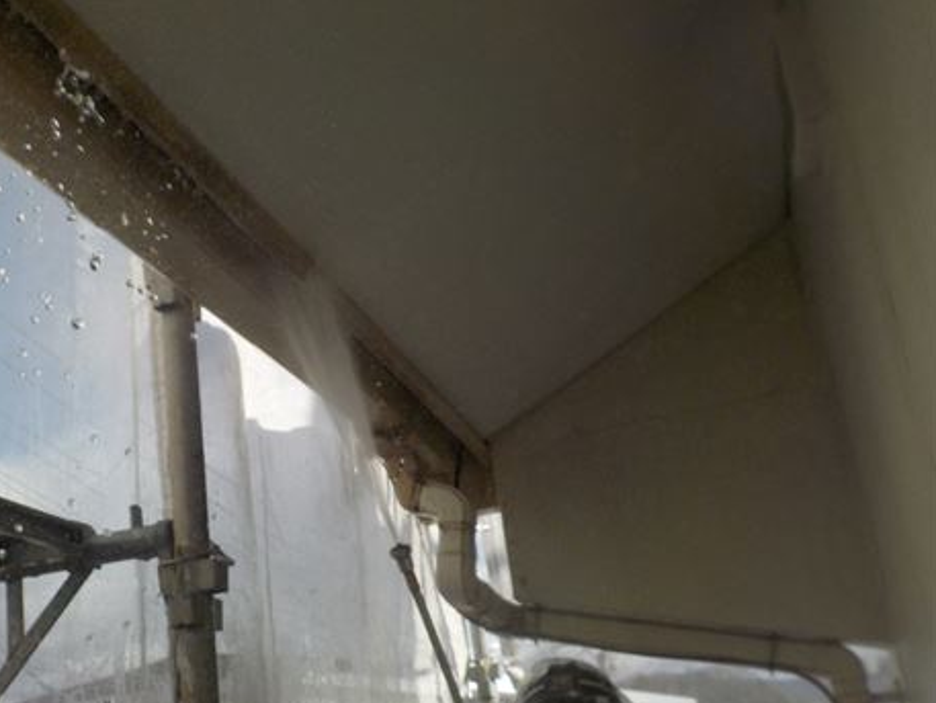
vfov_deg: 34.3
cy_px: 389
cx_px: 289
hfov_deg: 43.9
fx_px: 1136
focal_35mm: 42
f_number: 3.3
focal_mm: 4.1
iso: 125
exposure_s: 1/1000
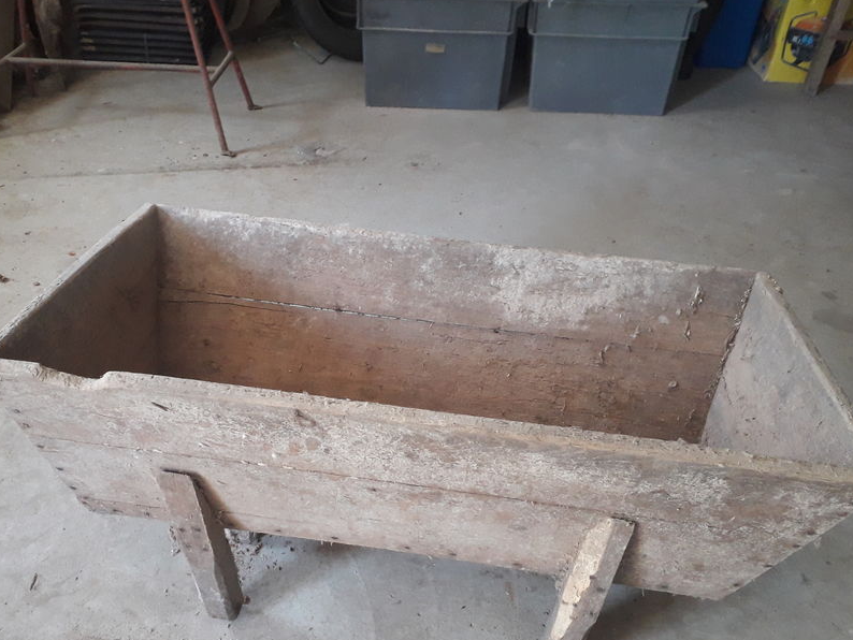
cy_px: 397
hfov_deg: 53.9
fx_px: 838
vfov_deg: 41.5
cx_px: 388
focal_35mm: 34
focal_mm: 3.6
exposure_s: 1/33
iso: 200
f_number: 1.9
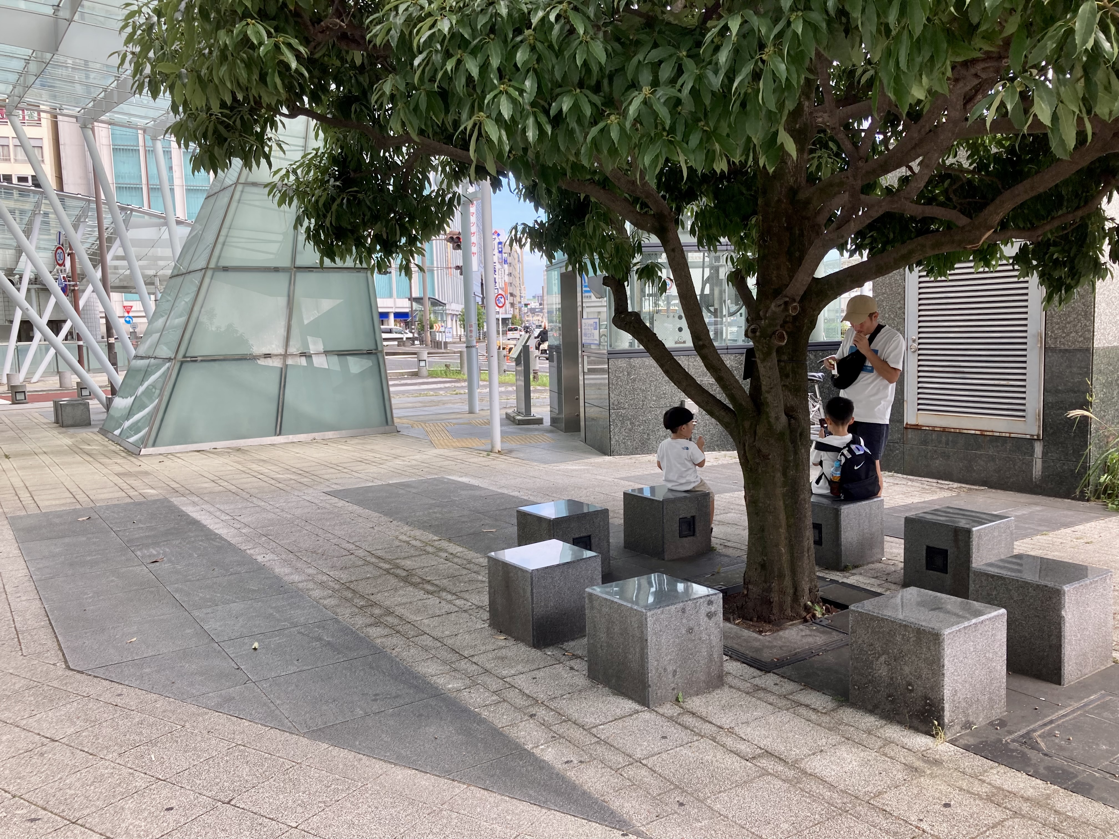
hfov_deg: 63.4
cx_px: 560
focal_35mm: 28
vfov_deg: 49.7
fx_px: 905
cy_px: 420
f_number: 1.8
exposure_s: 1/342
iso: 20
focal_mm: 3.99
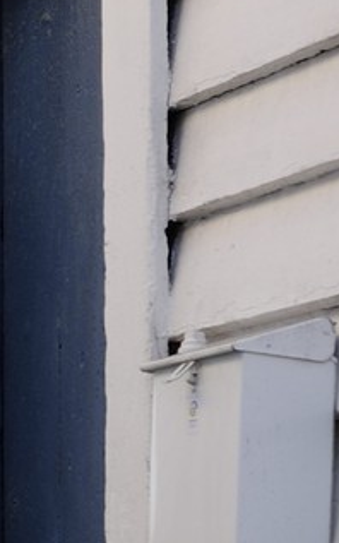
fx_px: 2736
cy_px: 564
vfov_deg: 11.2
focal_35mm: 185
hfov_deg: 6.1
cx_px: -904
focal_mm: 36
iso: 200
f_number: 7.1
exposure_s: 1/100
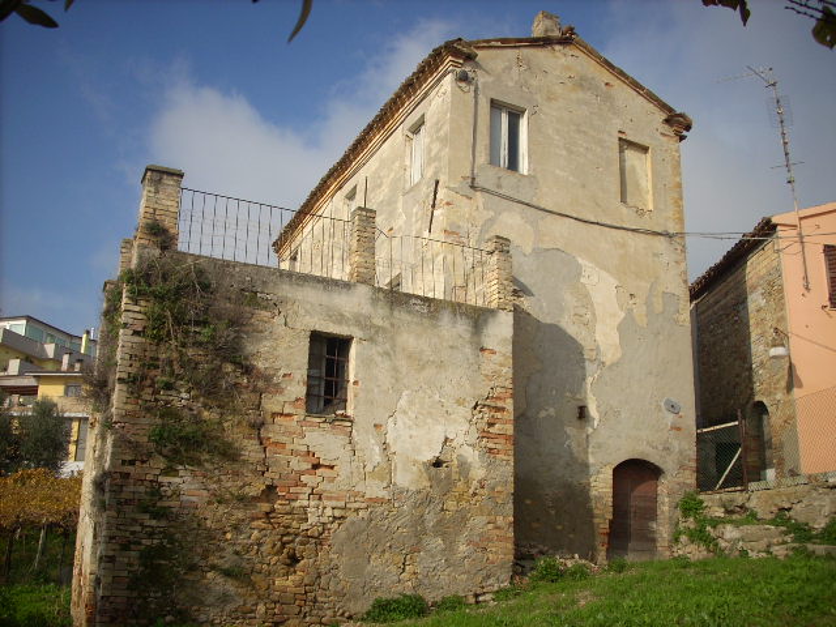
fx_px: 894
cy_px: 314
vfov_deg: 38.7
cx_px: 418
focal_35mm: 37
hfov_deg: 50.1
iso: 64
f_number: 5.6
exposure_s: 1/386
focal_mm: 6.2
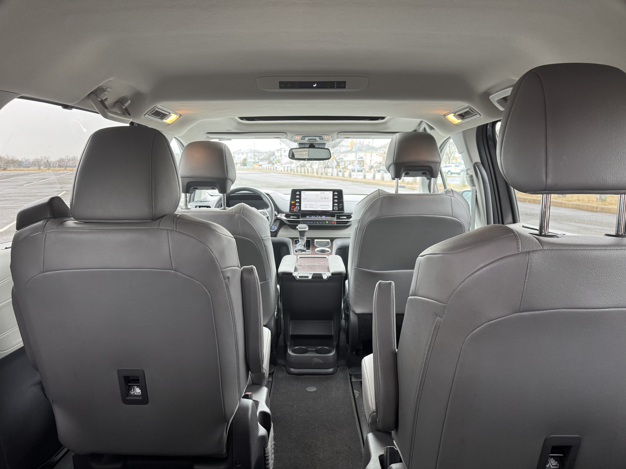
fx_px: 434
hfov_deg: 71.6
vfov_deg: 56.8
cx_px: 313
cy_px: 234
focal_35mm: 24
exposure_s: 1/70
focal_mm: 6.76
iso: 200
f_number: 1.78
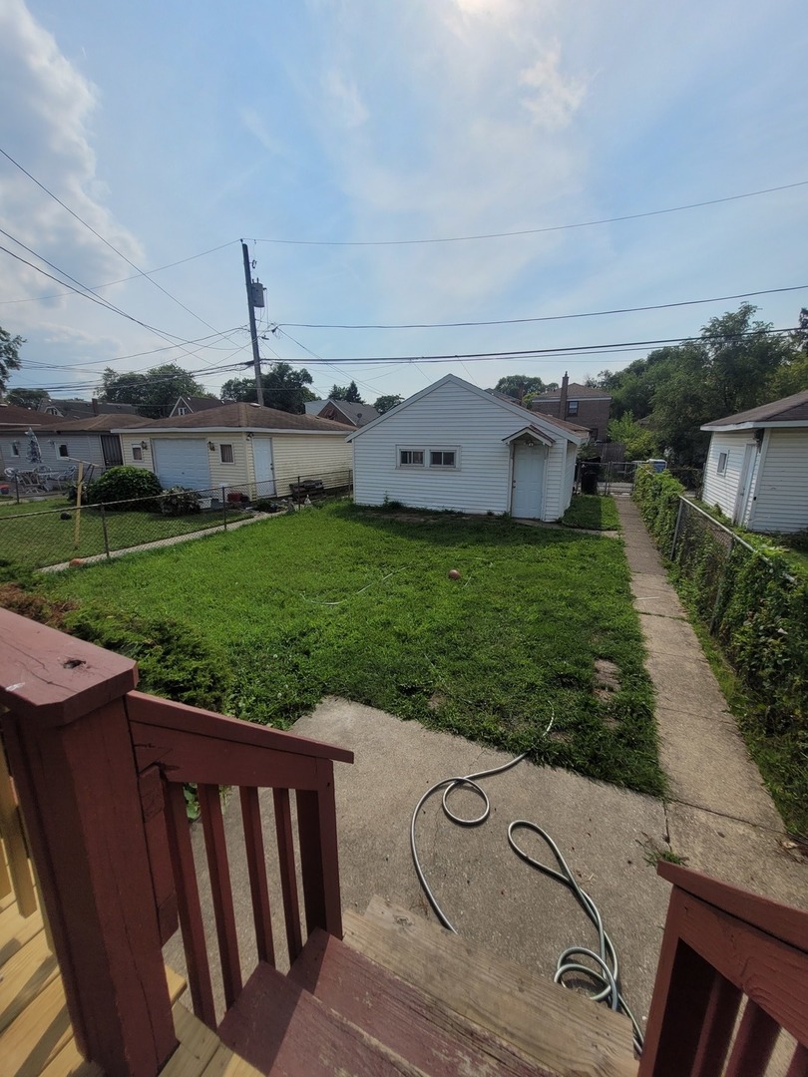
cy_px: 538
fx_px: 405
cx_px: 404
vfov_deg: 106.2
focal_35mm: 13
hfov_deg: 89.9
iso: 40
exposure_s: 1/3436
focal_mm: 1.74
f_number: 2.2
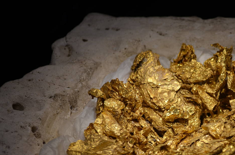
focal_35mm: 103
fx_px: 671
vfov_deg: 13.2
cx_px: 201
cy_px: 124
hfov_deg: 19.6
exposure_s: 1/125
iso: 280
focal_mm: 40
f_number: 5.6
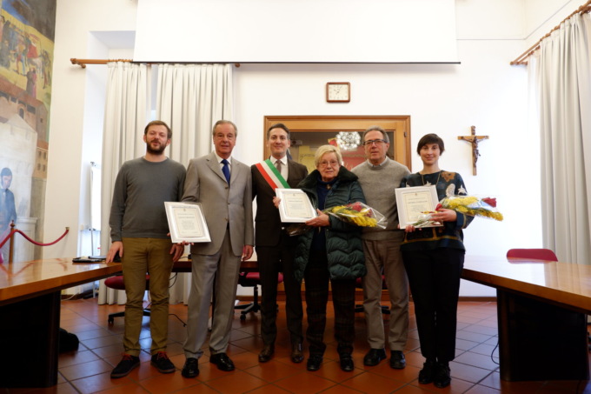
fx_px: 377
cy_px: 197
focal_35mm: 23
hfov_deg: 76.1
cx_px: 296
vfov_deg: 55.1
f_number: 3.5
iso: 320
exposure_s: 1/25
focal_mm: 15
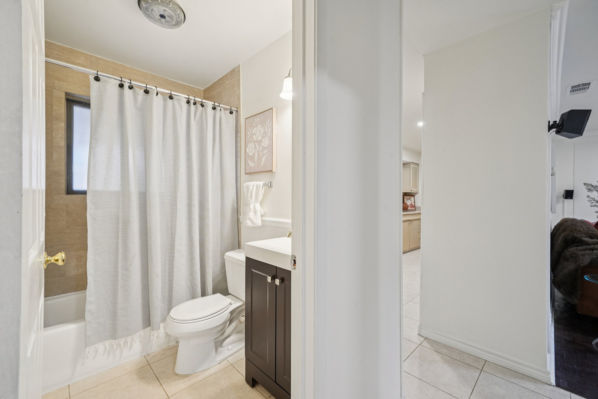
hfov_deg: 100.4
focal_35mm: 15
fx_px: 249
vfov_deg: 77.3
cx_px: 299
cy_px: 200
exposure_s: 1/25
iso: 800
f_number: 8
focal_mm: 15
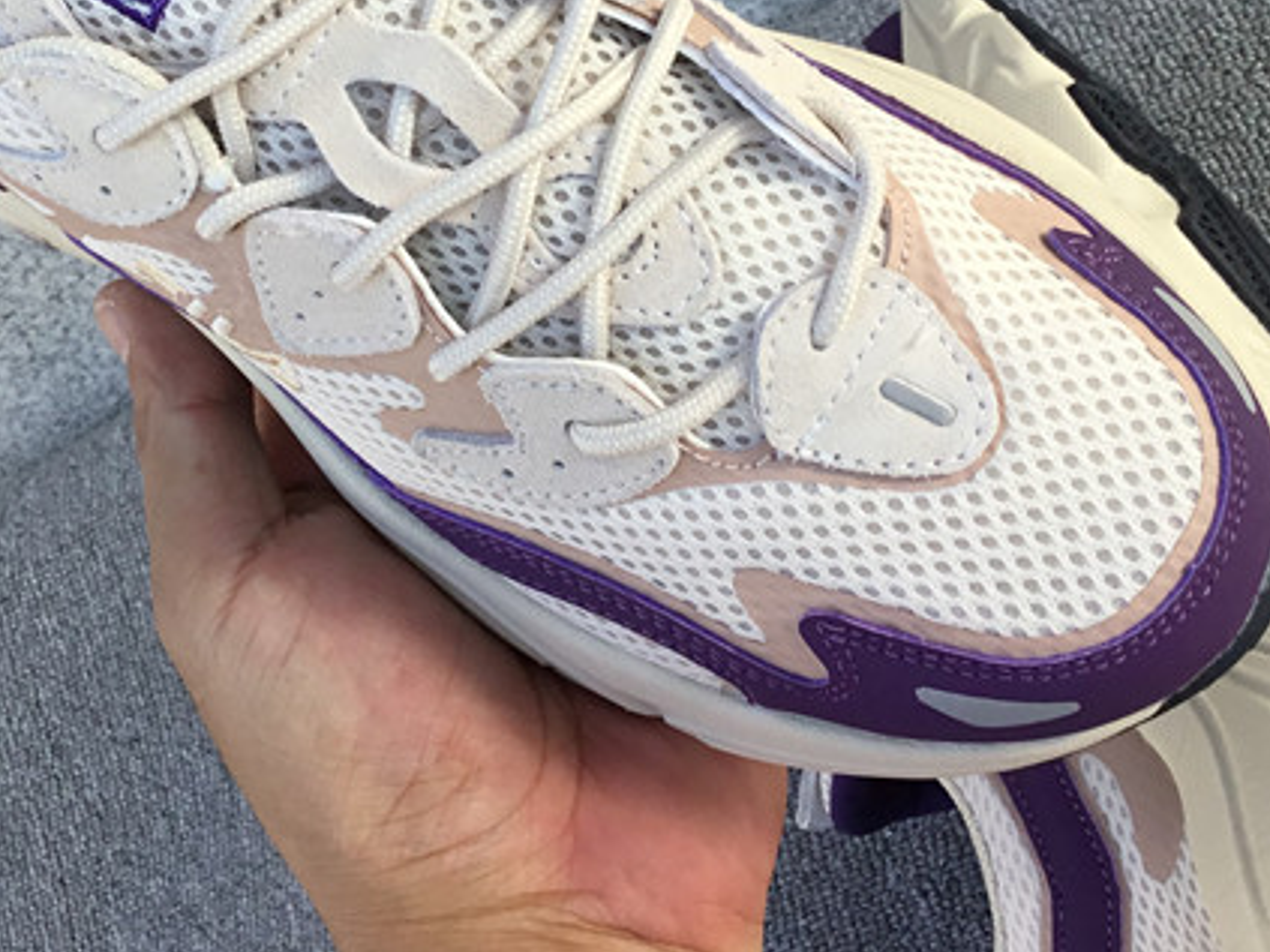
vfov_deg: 22.0
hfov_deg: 29.2
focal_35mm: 66
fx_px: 2421
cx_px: 411
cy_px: 191
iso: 25
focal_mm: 3.3
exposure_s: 1/304
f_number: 2.4
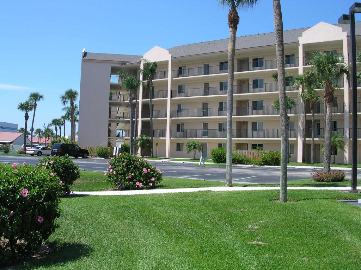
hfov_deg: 50.1
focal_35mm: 37
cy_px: 135
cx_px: 180
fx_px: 386
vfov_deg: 38.7
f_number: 4.5
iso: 100
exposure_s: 1/353
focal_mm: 5.6
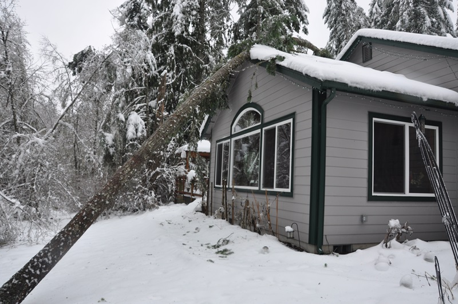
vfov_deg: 47.8
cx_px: 229
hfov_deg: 67.5
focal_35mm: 27
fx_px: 343
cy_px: 152
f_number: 6.3
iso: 200
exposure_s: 1/40
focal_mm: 18
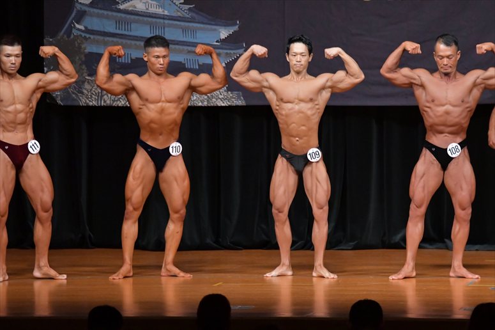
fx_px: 3505
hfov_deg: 8.1
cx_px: 248
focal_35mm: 255
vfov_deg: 5.4
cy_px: 165
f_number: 5.6
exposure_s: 1/400
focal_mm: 170
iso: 5000
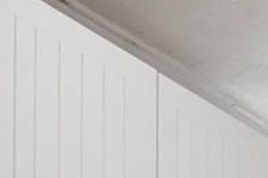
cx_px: 207
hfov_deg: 17.4
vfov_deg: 9.3
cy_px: 531
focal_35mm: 117
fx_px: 870
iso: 1250
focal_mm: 16
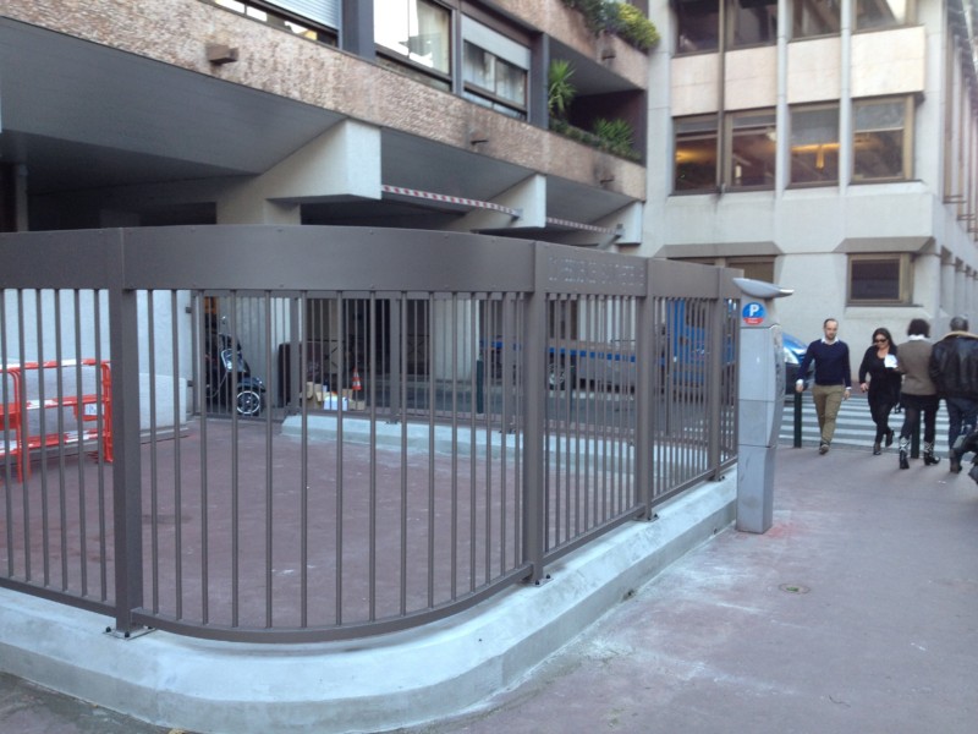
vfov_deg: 40.7
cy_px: 367
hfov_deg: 52.6
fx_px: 989
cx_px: 489
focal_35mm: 35
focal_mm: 4.28
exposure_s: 1/60
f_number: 2.4
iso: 64
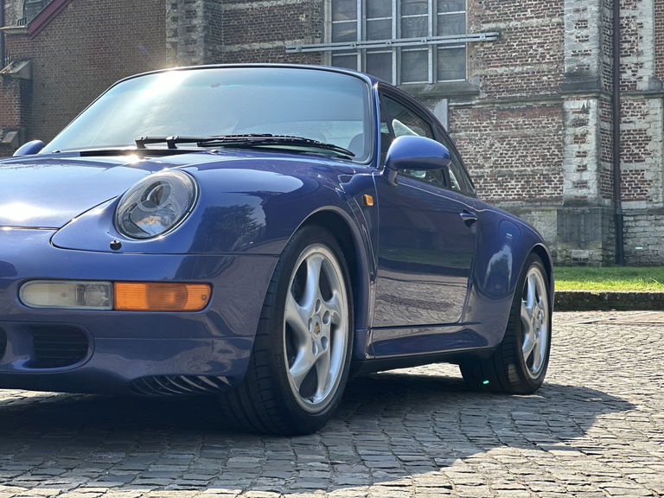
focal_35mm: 77
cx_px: 332
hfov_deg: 25.3
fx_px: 1477
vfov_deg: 19.1
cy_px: 249
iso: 32
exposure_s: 1/270
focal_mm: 9
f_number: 2.8
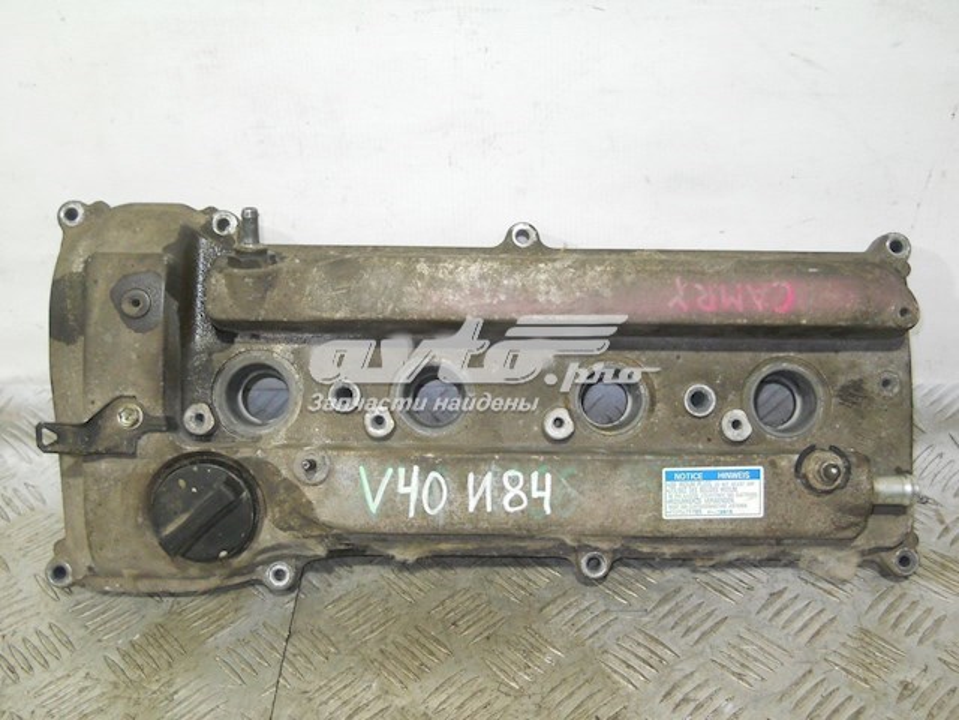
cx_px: 480
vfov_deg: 35.1
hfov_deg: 45.8
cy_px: 360
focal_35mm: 41
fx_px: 1136
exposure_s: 1/30
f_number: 3.1
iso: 250
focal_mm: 6.72
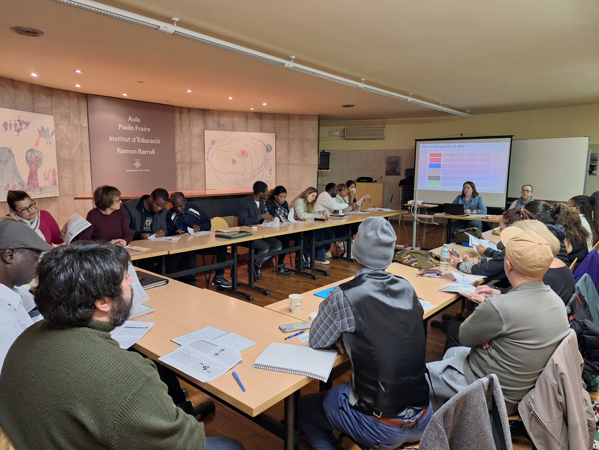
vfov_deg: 58.9
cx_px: 300
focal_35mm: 23
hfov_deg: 73.9
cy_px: 225
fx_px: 398
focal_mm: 5.54
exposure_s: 1/50
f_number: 1.8
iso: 200
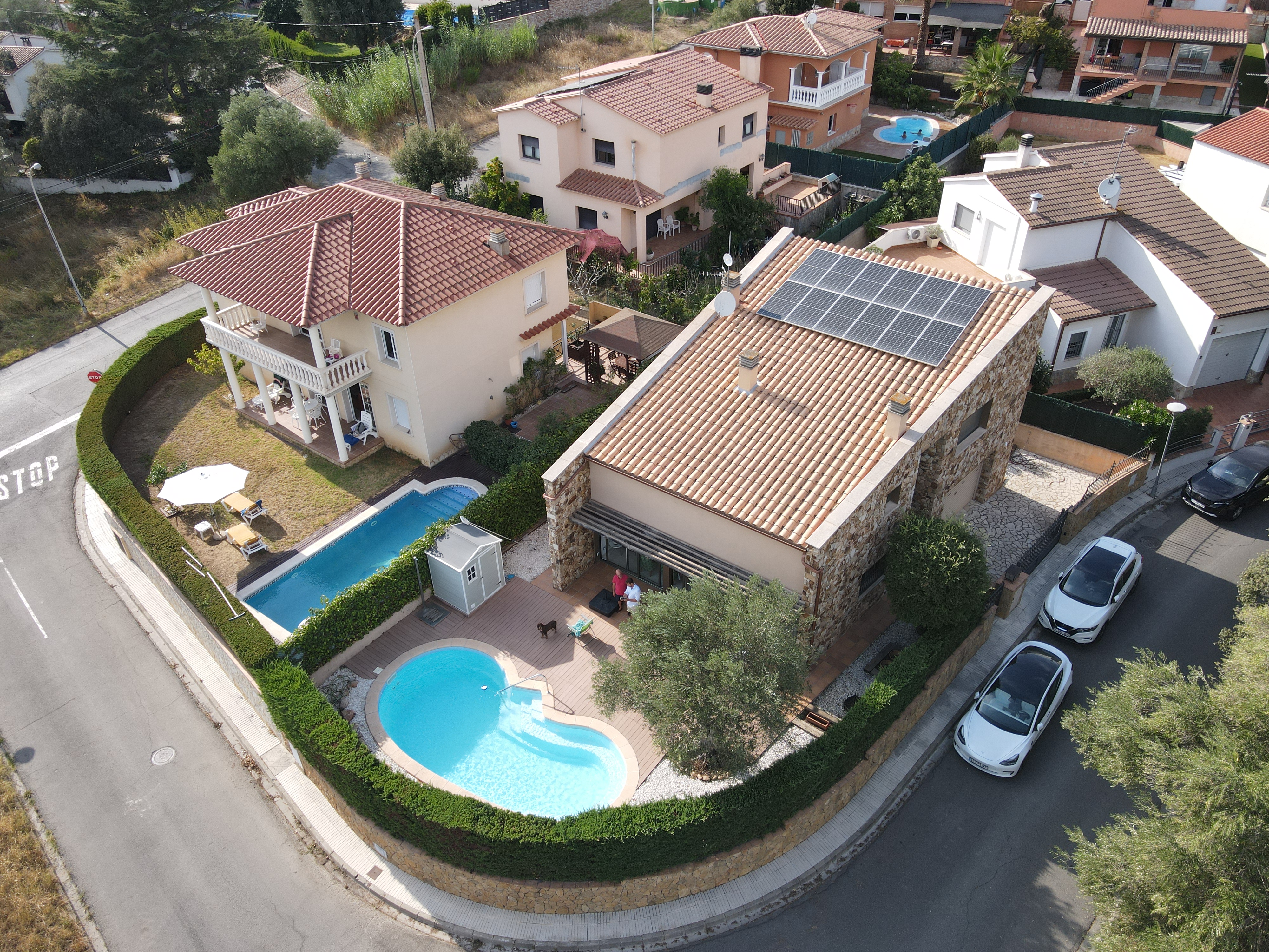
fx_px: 880
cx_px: 634
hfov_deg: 71.6
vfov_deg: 56.8
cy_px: 476
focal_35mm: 24
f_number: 2.8
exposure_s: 1/320
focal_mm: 4.5
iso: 100
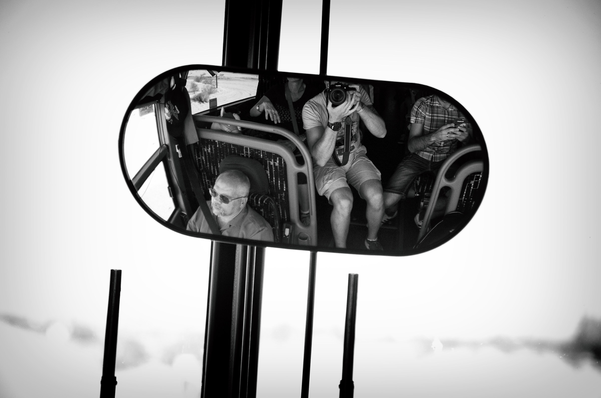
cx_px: 300
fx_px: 1749
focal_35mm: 105
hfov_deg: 19.5
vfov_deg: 13.0
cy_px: 199
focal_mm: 70
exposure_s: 1/2500
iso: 1000
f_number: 4
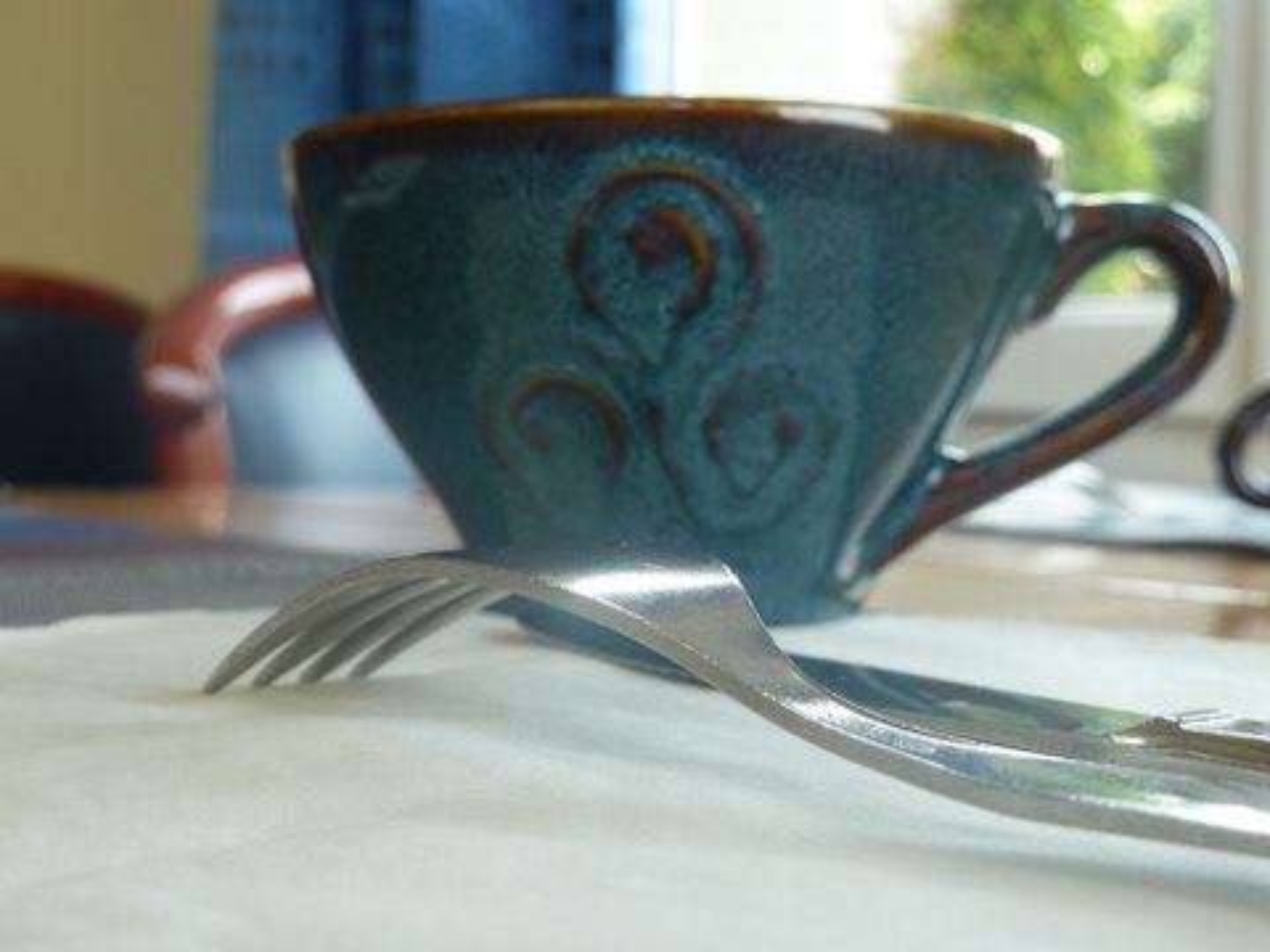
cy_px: 476
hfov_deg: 36.8
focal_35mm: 52
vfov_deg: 28.0
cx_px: 635
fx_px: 1908
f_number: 3.8
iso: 200
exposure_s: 1/40
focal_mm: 8.5
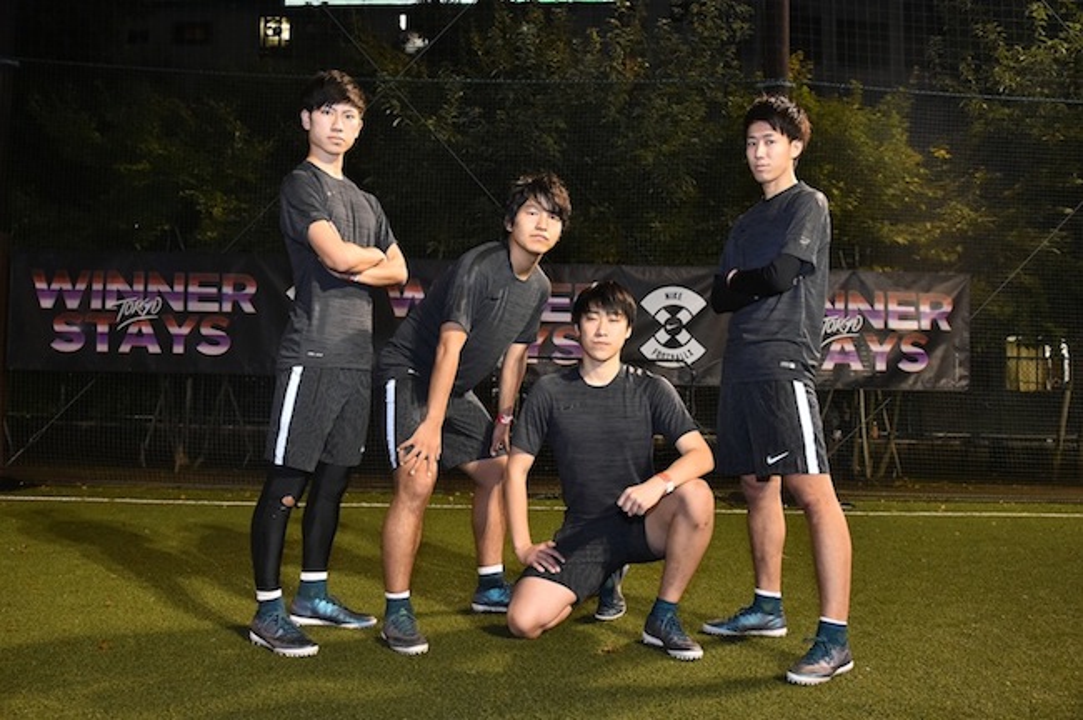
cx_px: 542
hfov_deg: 58.8
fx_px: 962
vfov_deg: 41.0
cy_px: 360
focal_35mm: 32
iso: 6400
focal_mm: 32
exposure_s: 1/125
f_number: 8
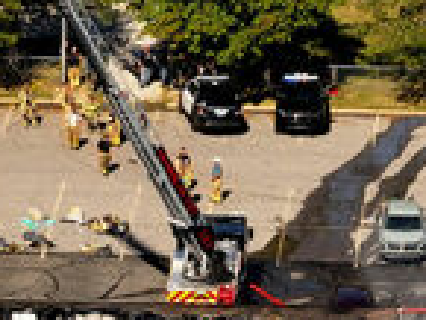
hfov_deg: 2.9
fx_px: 8474
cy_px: 575
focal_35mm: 688
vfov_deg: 2.2
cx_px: -97
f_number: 3.4
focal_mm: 30.71
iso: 100
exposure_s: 1/1000
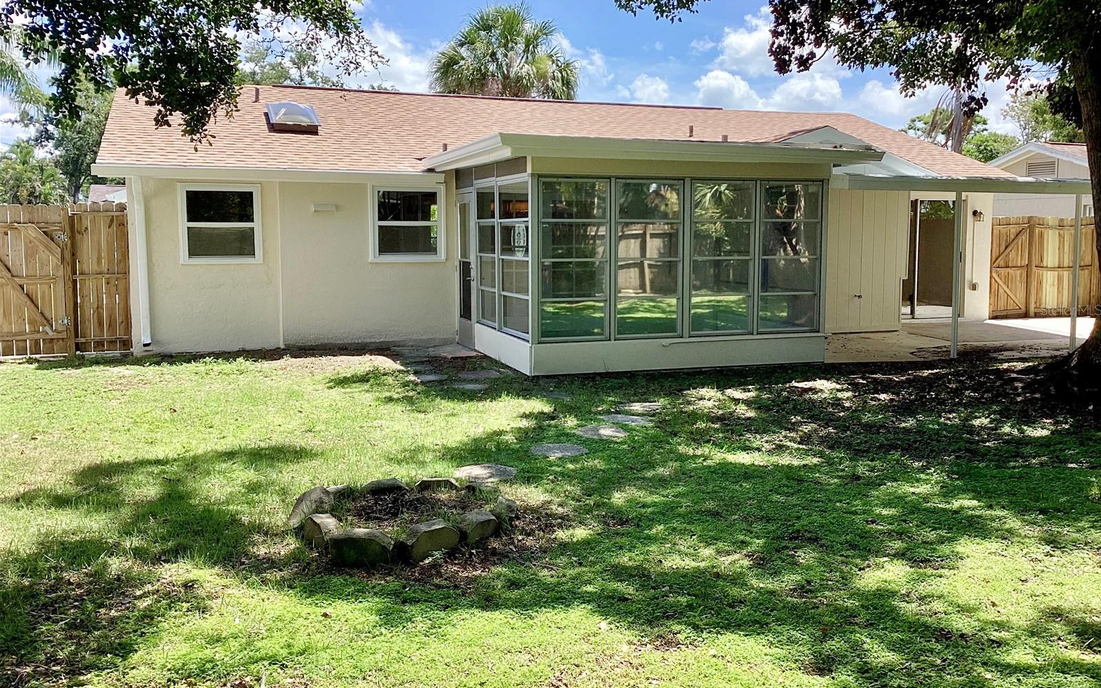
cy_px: 309
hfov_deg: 58.1
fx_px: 990
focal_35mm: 33
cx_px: 552
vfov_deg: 38.3
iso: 25
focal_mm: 3.3
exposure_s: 1/627
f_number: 2.4
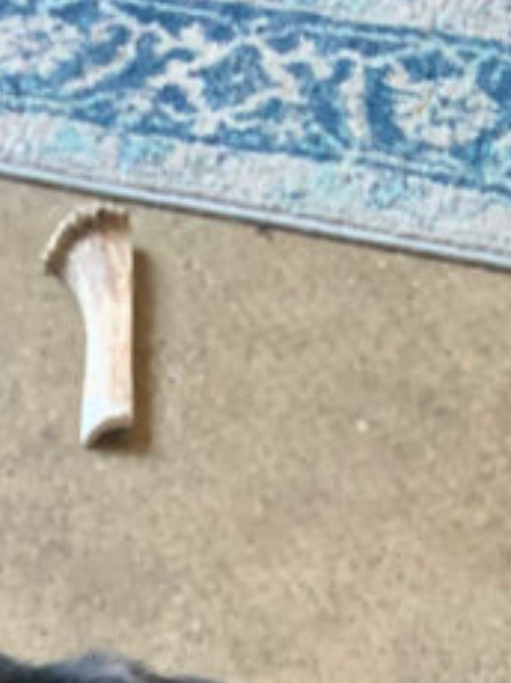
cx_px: -407
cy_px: 1491
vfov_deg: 13.6
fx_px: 2287
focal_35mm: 116
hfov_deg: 11.8
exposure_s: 1/60
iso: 160
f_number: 1.8
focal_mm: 4.25
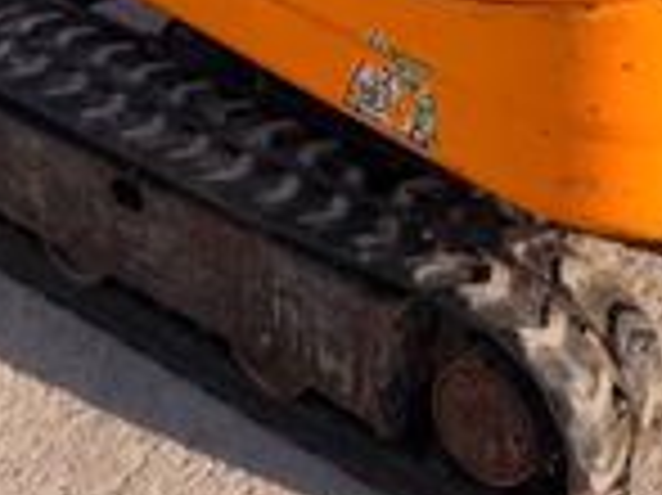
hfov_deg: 20.0
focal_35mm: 98
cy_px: -333
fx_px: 1873
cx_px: 315
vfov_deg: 13.8
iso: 80
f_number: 1.78
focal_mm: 6.76
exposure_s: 1/2000
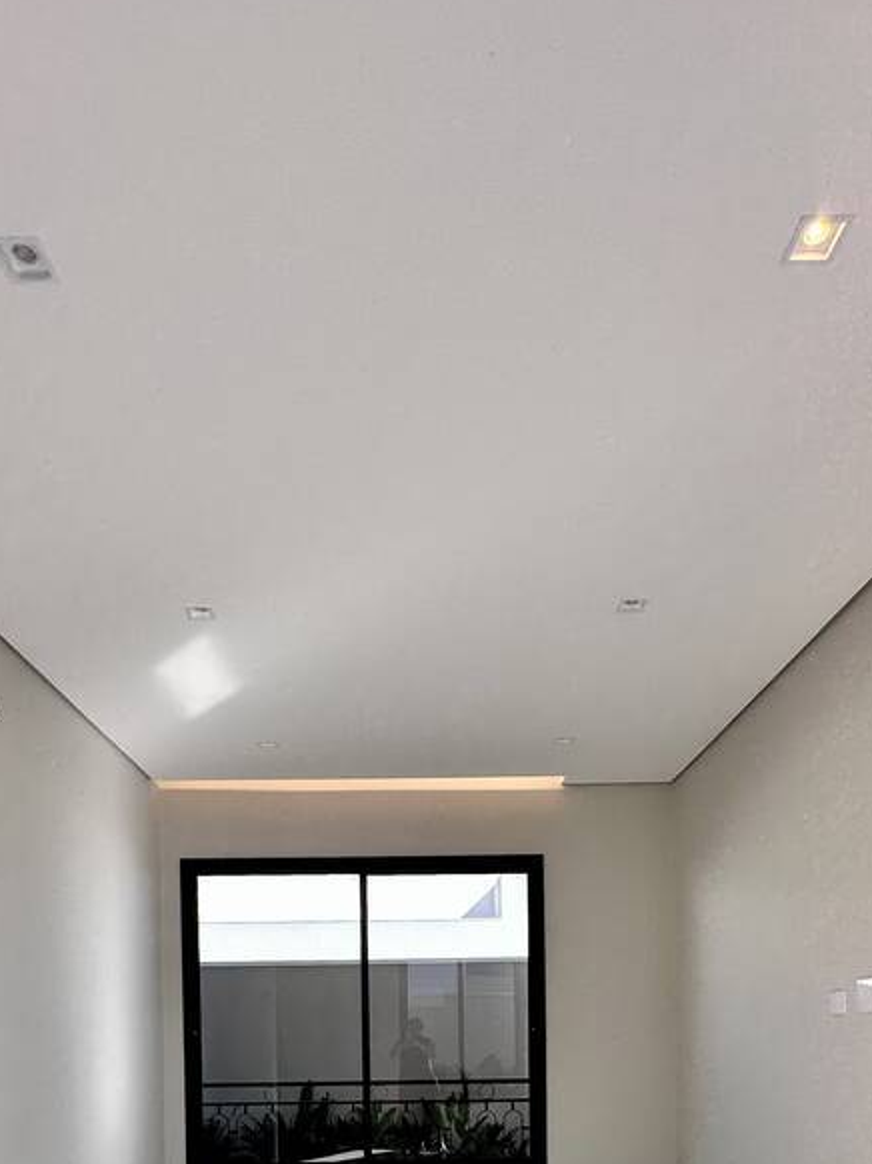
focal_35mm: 26
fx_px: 874
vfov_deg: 57.6
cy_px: 1052
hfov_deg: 53.0
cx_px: 414
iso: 40
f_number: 2.2
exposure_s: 1/412
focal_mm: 2.22
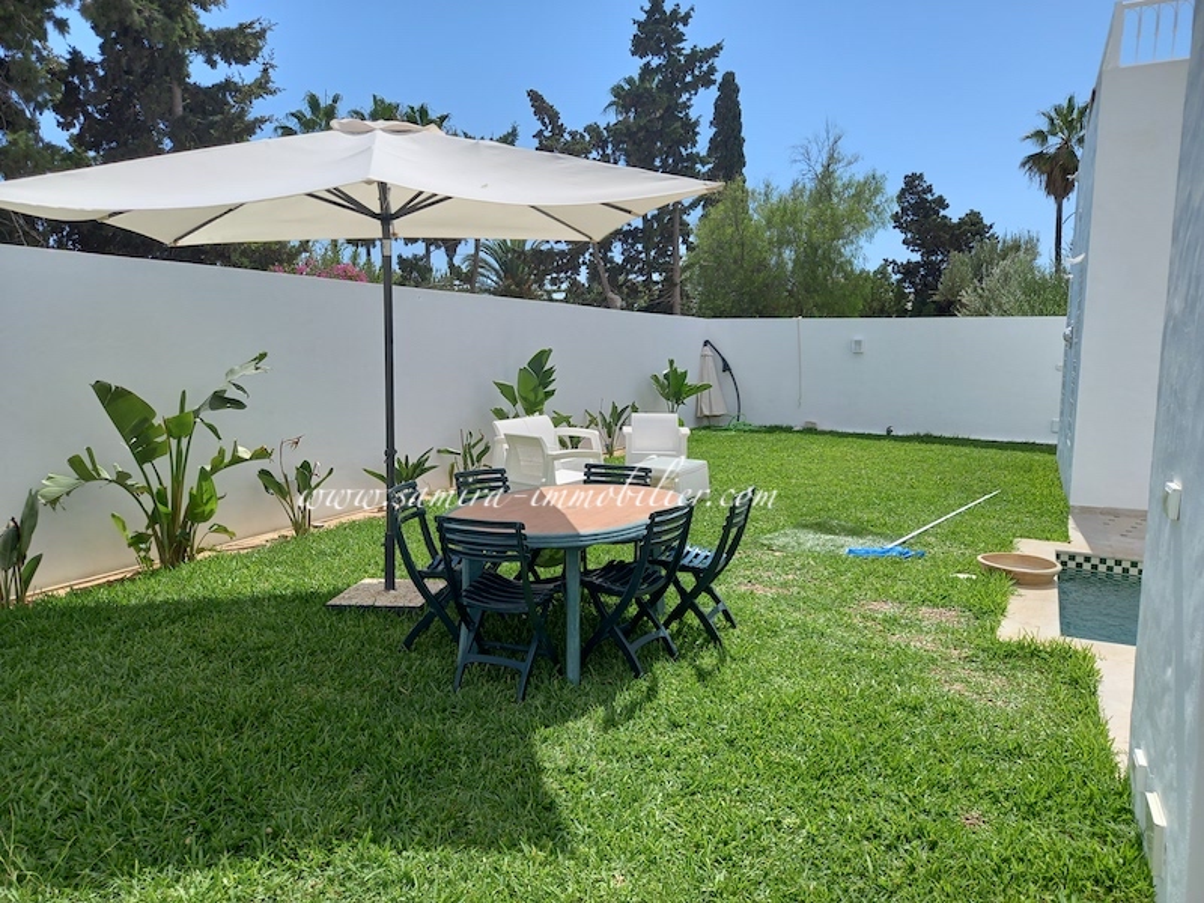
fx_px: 870
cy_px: 452
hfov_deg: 69.4
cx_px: 602
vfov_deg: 54.9
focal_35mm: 25
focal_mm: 4.6
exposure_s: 1/859
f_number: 2
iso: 25
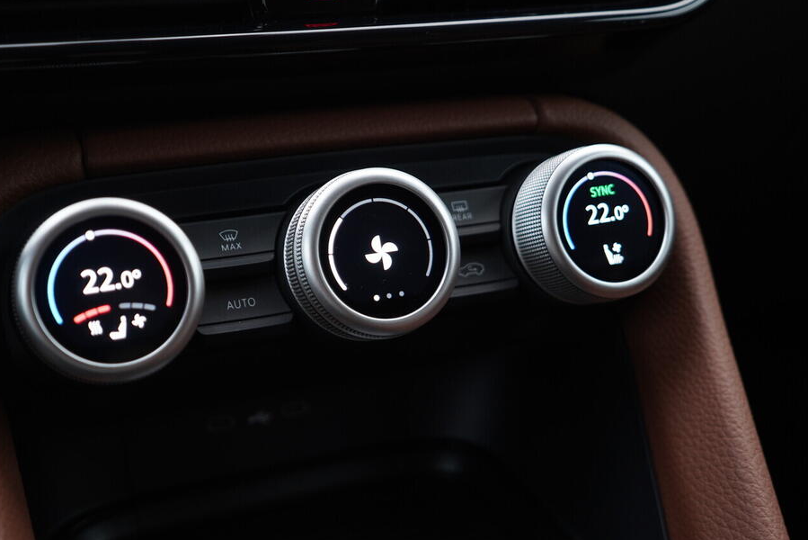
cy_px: 297
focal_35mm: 41
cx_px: 361
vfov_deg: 32.6
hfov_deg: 47.3
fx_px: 920
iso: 200
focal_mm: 24
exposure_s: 1/40
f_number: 2.8
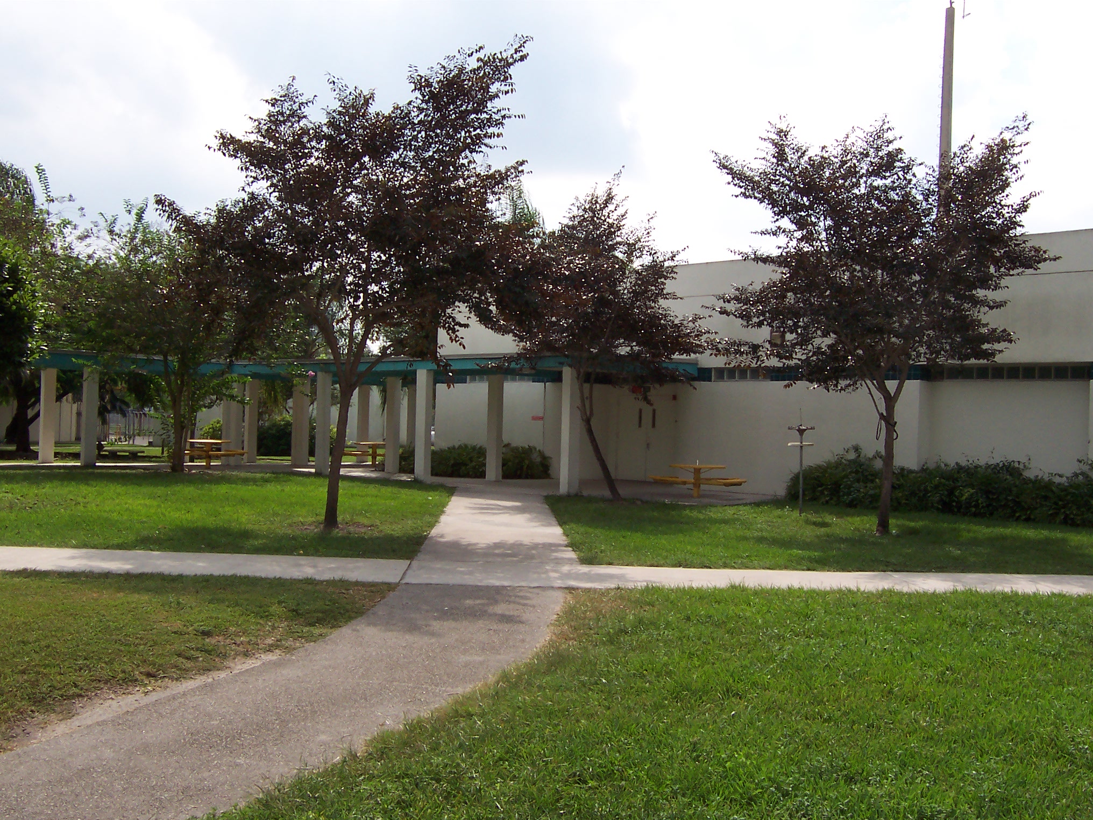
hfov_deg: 51.4
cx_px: 546
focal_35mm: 36
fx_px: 1137
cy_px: 410
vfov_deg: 39.7
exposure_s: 1/500
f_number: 5.6
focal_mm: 5.6
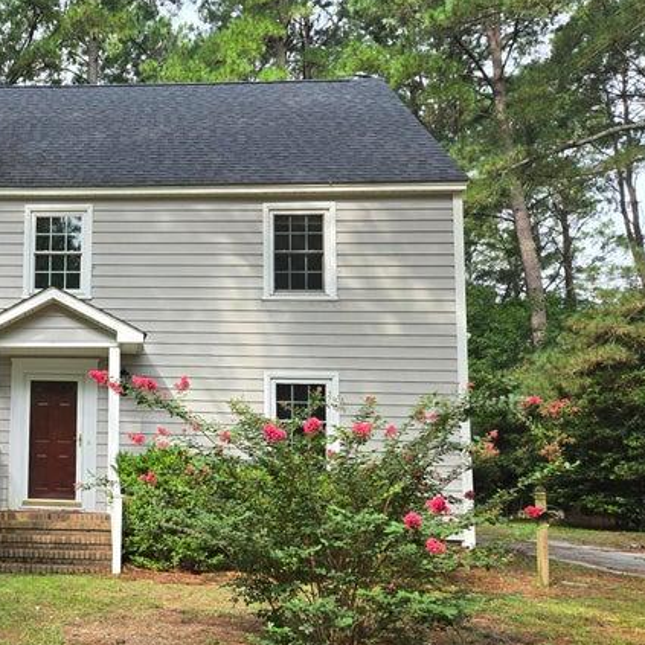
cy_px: 383
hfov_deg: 37.3
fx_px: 864
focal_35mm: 41
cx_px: 27
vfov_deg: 40.8
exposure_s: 1/952
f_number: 1.8
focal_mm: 5.4
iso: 80
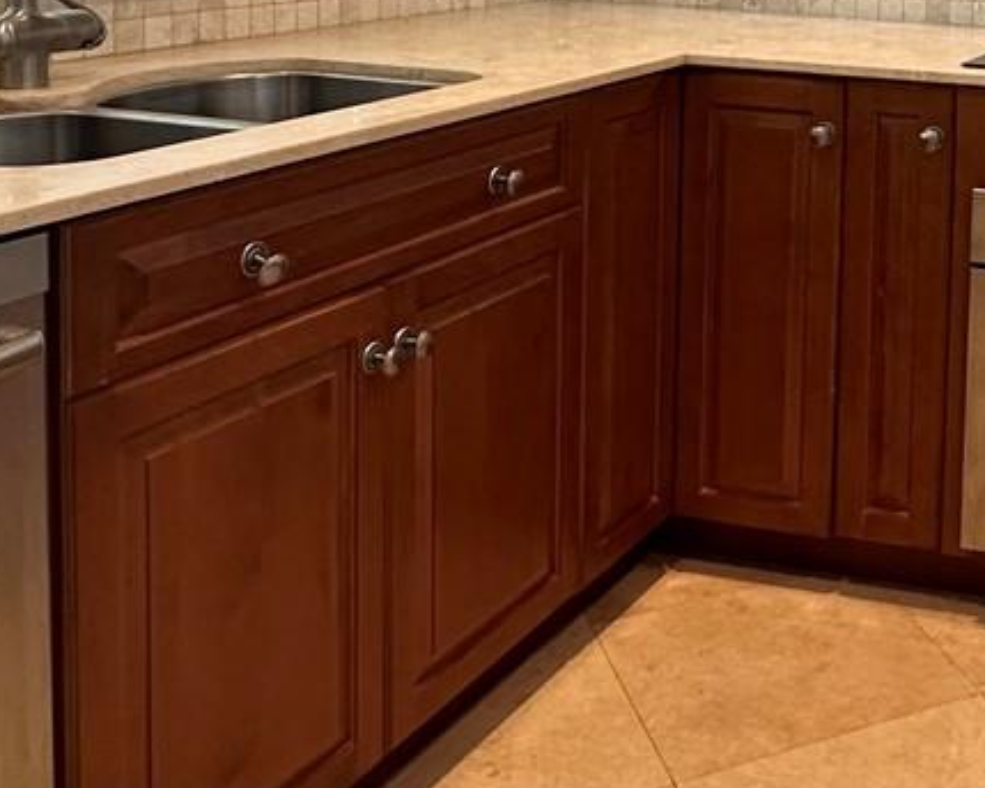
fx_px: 1486
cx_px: 1088
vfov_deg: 27.8
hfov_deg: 32.2
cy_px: -16
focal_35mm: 51
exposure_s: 1/60
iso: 200
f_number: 2.2
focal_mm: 2.22
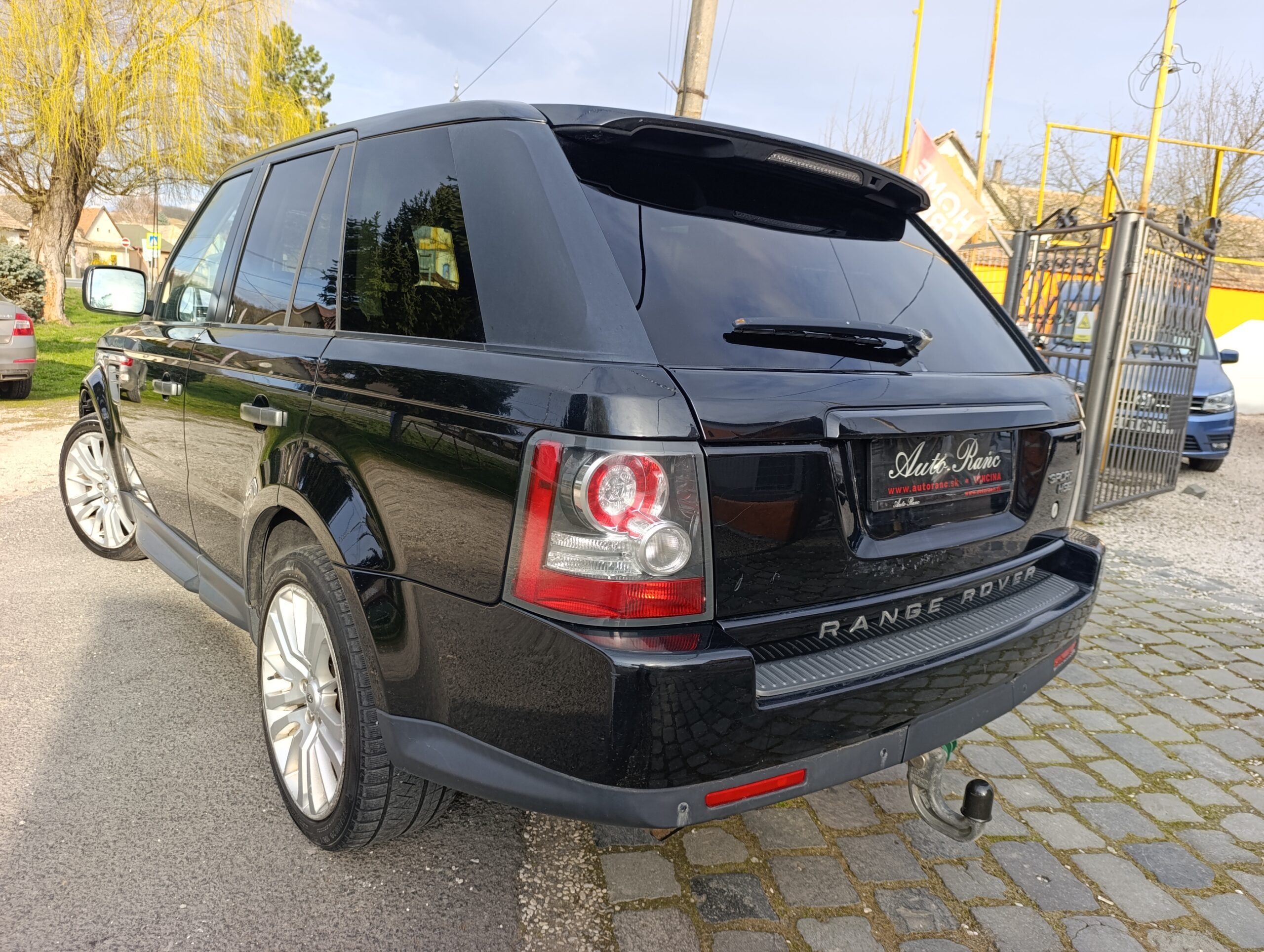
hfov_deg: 73.8
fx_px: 841
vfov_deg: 59.0
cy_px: 476
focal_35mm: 23
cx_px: 632
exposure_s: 1/175
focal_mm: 6.14
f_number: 1.6
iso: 50
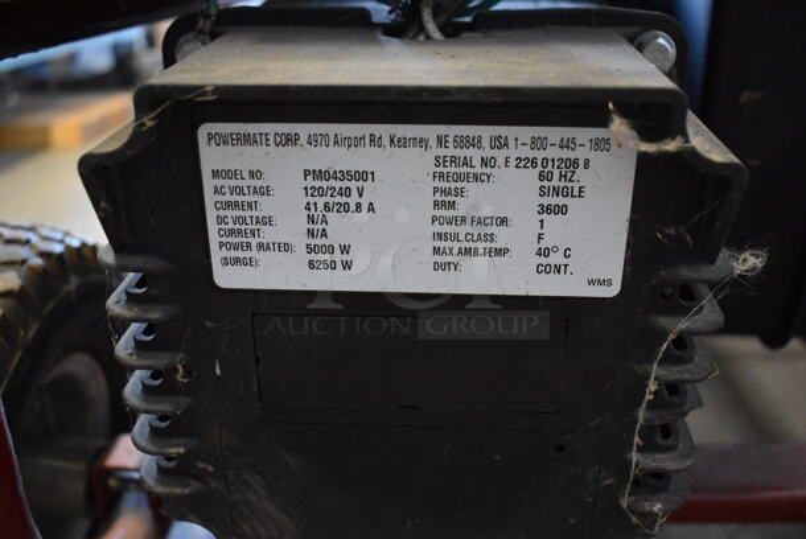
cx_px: 403
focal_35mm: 33
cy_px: 270
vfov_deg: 40.1
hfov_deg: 57.2
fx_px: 740
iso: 3200
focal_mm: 22
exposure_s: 1/50
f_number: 3.8
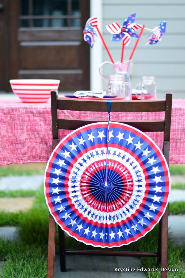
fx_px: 579
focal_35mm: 75
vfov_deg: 27.0
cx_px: 92
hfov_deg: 18.2
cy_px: 139
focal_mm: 50
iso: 160
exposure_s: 1/80
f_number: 1.8
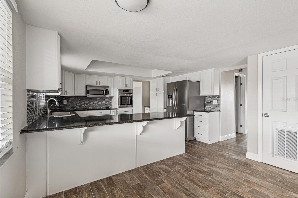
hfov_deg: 100.4
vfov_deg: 77.3
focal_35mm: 15
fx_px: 124
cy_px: 99
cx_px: 149
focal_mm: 10
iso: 640
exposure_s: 1/15
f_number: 7.1
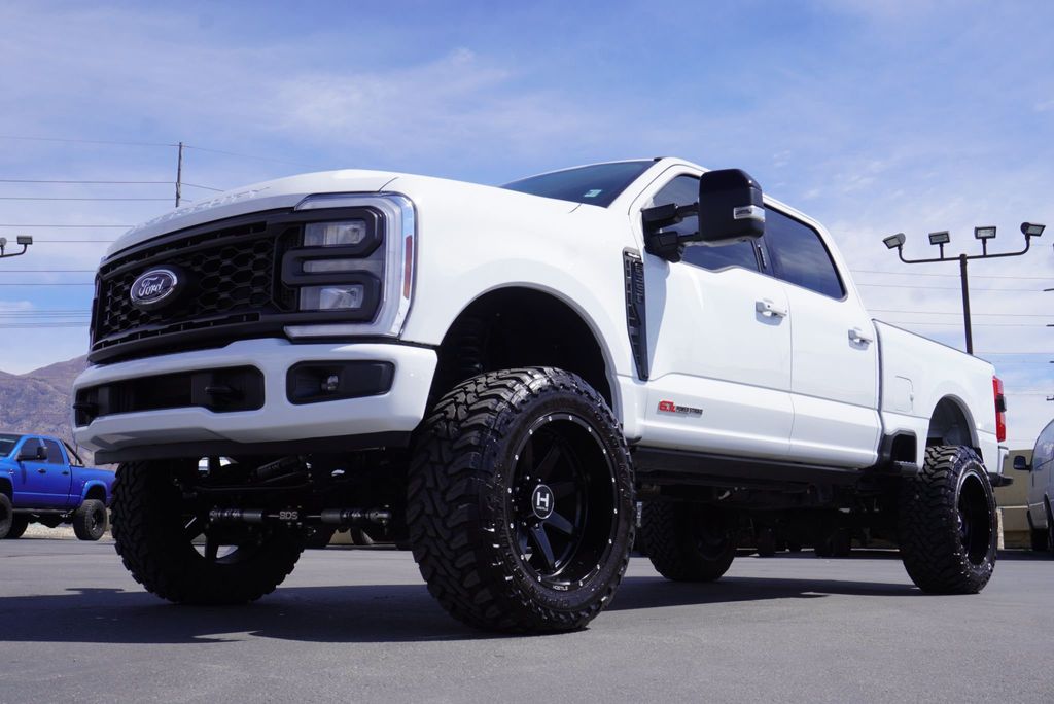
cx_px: 527
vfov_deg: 35.5
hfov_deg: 51.3
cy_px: 352
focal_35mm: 38
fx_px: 1098
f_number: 11
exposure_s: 1/160
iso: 100
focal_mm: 25
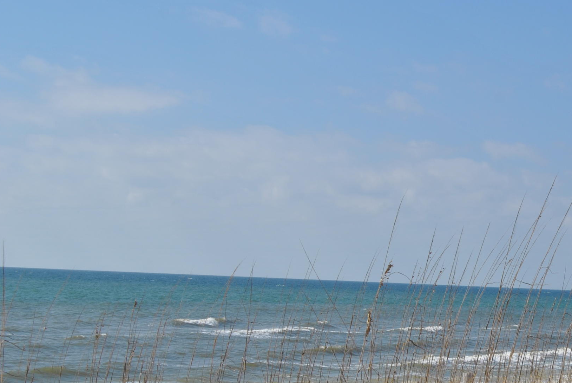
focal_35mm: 105
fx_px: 1670
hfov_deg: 19.1
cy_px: 308
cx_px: 511
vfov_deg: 13.0
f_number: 9
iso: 100
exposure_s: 1/320
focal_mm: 38
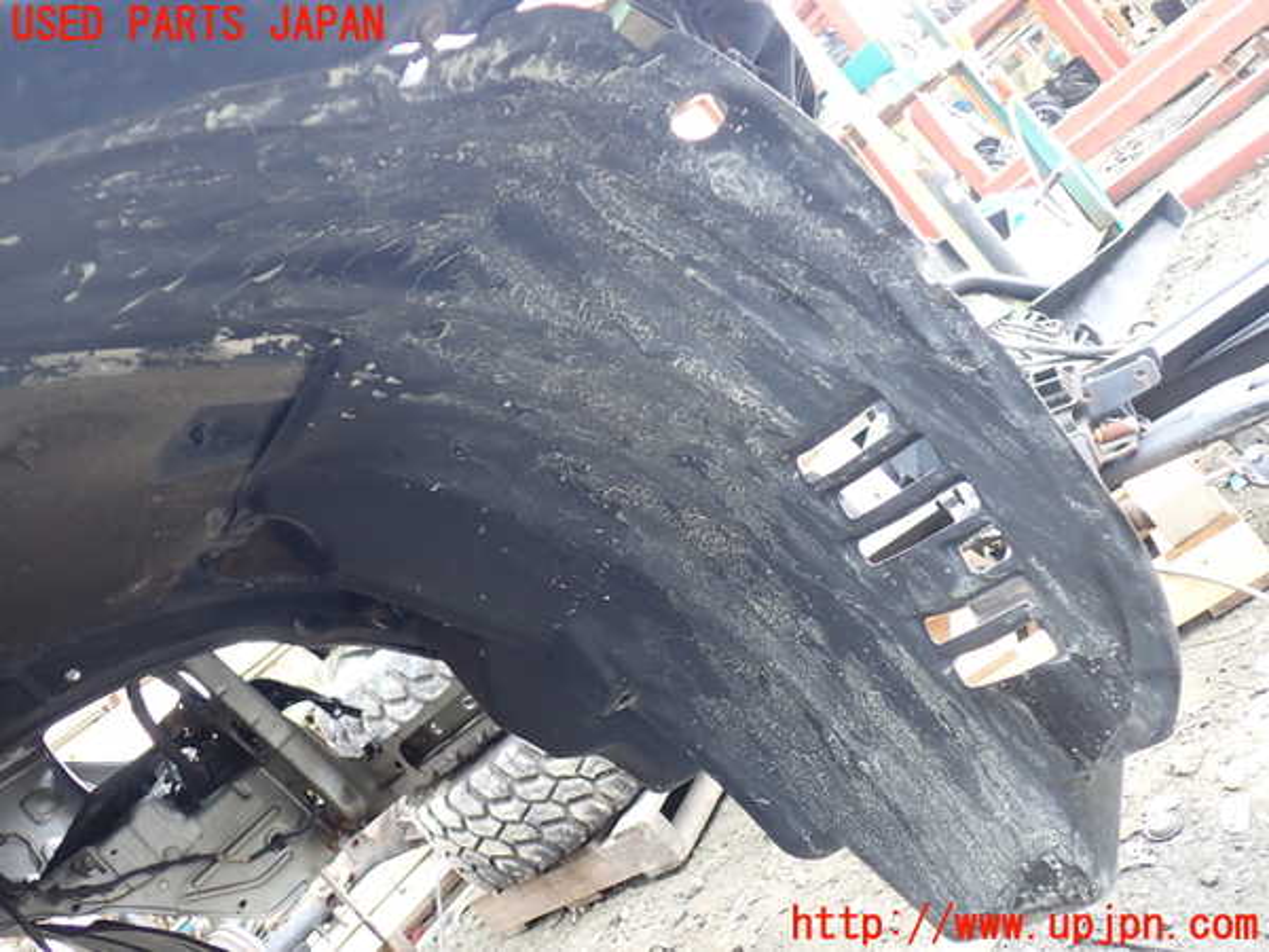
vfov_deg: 46.8
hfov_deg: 60.0
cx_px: 634
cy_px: 476
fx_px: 1100
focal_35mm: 30
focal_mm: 5.4
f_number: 2.3
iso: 200
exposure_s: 1/30
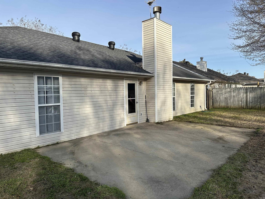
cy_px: 100
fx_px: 184
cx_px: 132
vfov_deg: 56.8
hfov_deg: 71.6
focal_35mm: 24
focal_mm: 6.86
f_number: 1.78
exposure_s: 1/3597
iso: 80
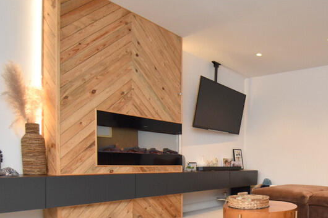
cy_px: 158
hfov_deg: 56.7
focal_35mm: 29
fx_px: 264
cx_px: 282
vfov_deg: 43.8
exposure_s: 1/125
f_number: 4
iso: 1000
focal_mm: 10
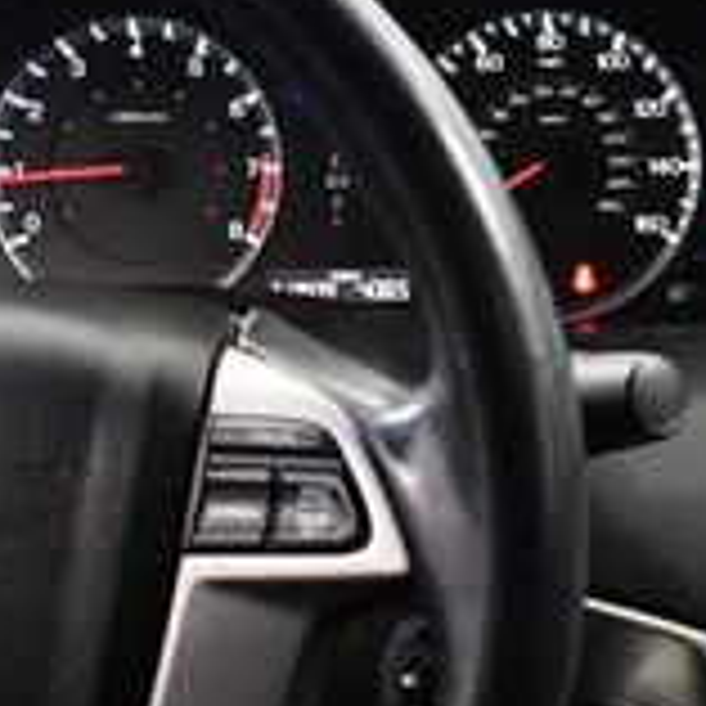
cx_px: 1416
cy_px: 504
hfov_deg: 12.3
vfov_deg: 13.9
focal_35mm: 125
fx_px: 2884
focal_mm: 18
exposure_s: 1/60
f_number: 3.5
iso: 3200
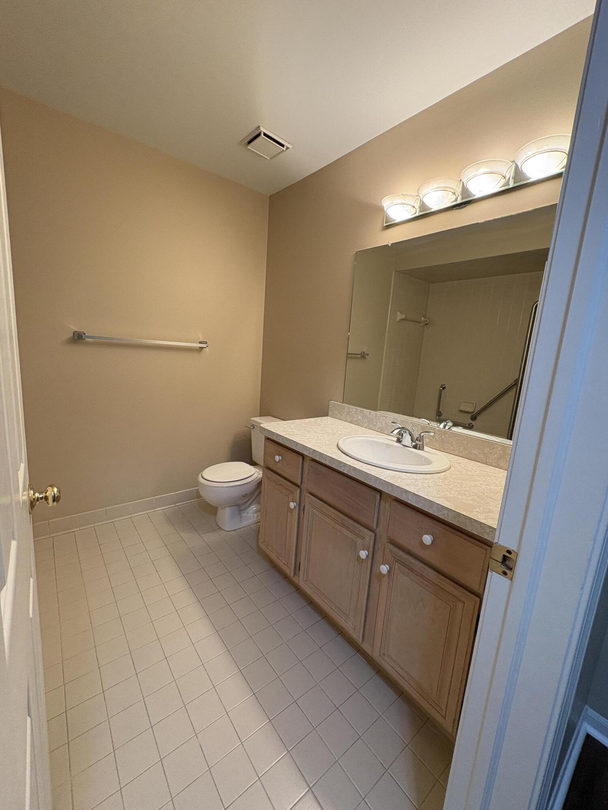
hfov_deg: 85.7
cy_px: 405
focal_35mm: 14
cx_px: 304
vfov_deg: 102.1
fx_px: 328
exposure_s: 1/60
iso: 200
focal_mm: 2.22
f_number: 2.2
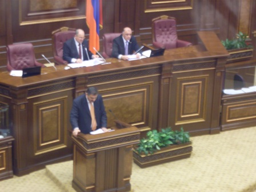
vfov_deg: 14.4
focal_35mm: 103
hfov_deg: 19.1
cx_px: 128
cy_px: 96
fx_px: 762
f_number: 4.8
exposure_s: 1/4
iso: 200
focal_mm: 17.1
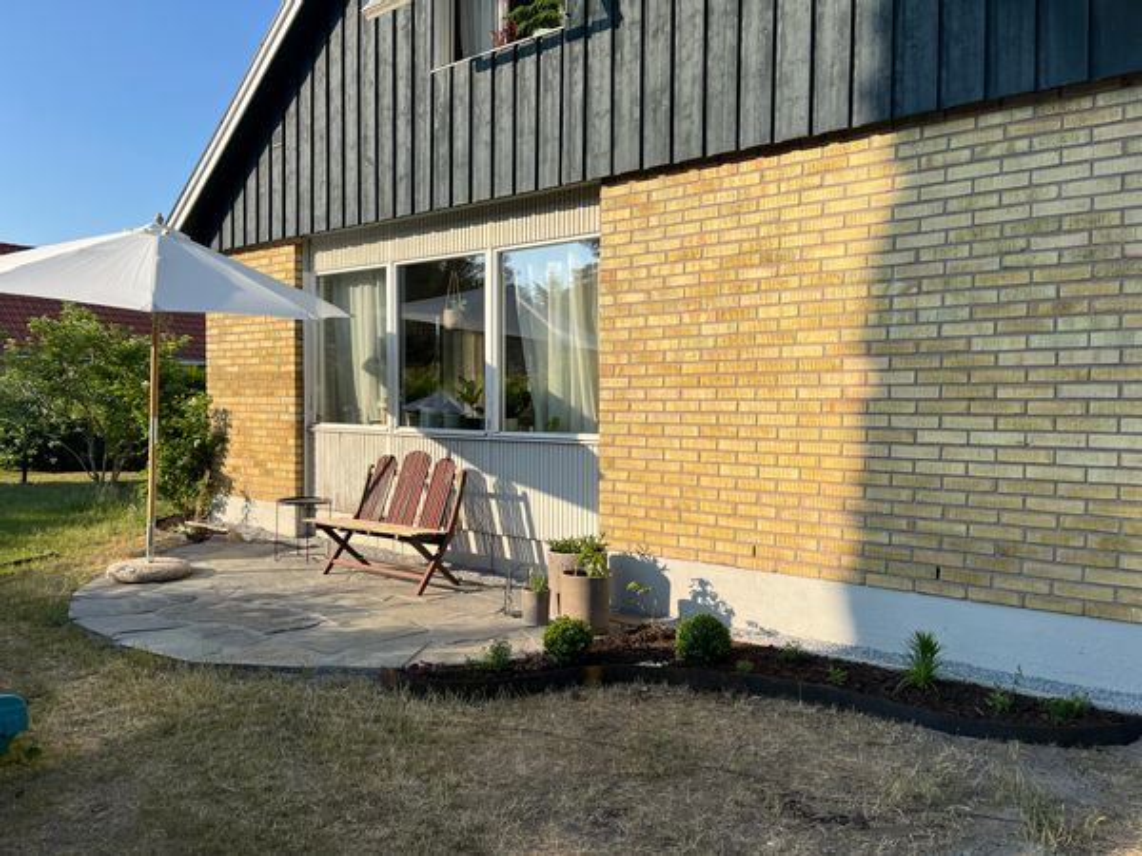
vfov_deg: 53.1
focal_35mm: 26
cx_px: 571
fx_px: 858
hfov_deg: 67.3
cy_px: 428
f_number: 1.6
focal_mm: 5.1
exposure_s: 1/2632
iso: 50
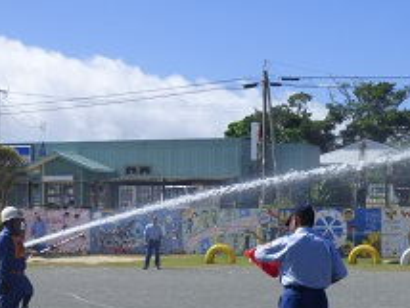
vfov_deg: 15.1
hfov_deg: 20.2
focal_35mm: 97
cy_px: 266
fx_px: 1150
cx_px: 256
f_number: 3.8
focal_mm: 8.68
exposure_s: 1/1000
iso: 100
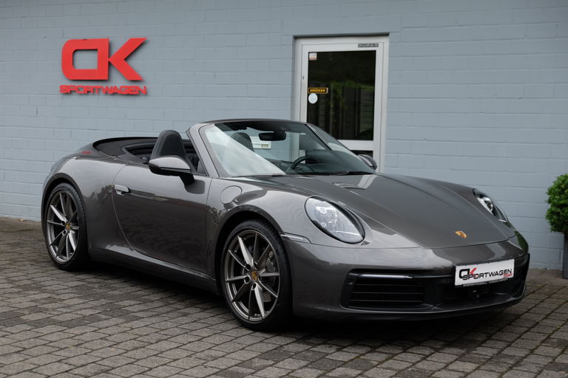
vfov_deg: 23.0
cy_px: 189
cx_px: 284
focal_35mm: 59
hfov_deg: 33.9
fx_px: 931
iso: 200
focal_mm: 39
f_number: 4
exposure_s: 1/105
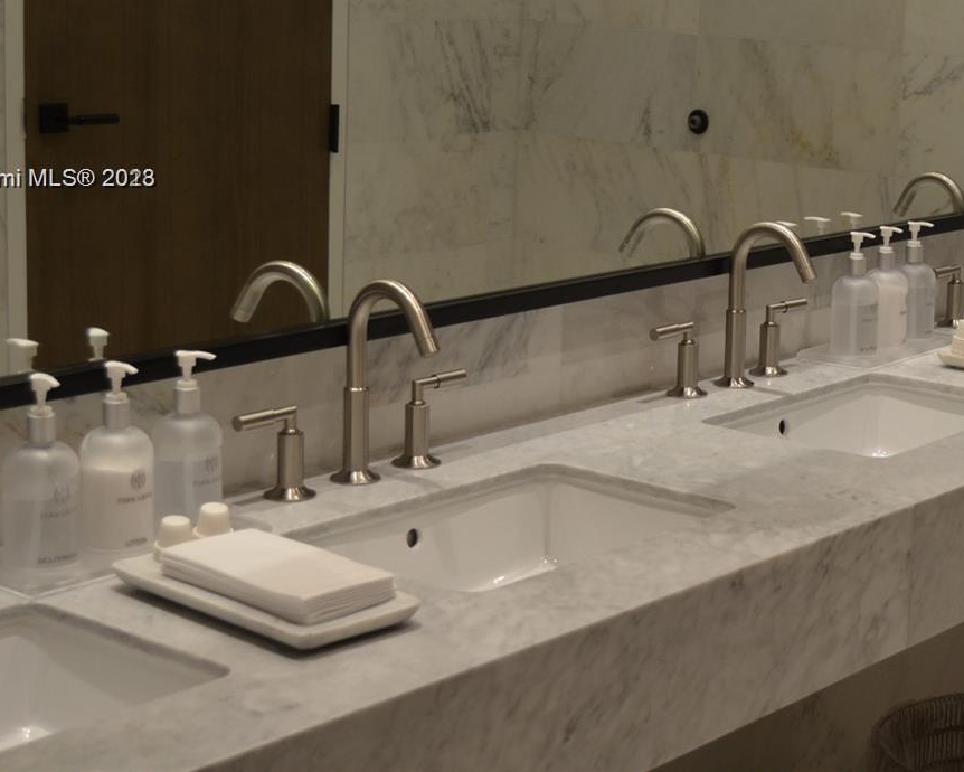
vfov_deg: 20.8
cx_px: 692
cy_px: 181
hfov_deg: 25.8
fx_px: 2083
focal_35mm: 73
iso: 400
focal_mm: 28
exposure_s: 1/100
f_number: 5
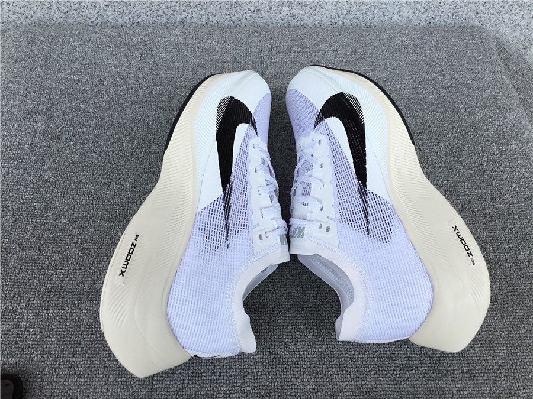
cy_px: 200
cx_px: 266
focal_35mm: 31
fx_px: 477
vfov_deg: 45.4
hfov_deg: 58.4
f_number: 2.4
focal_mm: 3.3
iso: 25
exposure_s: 1/407
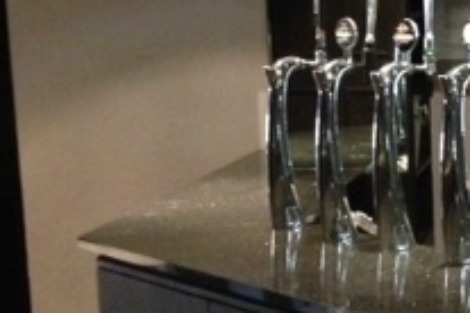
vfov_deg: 12.9
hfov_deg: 18.6
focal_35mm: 106
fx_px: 1384
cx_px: 511
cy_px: 175
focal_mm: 4.12
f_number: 2.4
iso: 800
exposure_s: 1/15
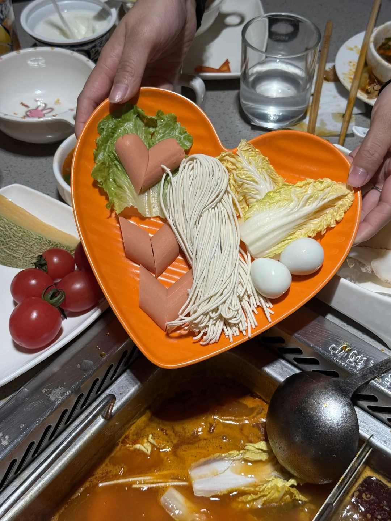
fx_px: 723
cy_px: 260
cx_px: 196
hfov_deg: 30.3
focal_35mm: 48
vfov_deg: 39.7
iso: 50
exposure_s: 1/100
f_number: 1.78
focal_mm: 6.76
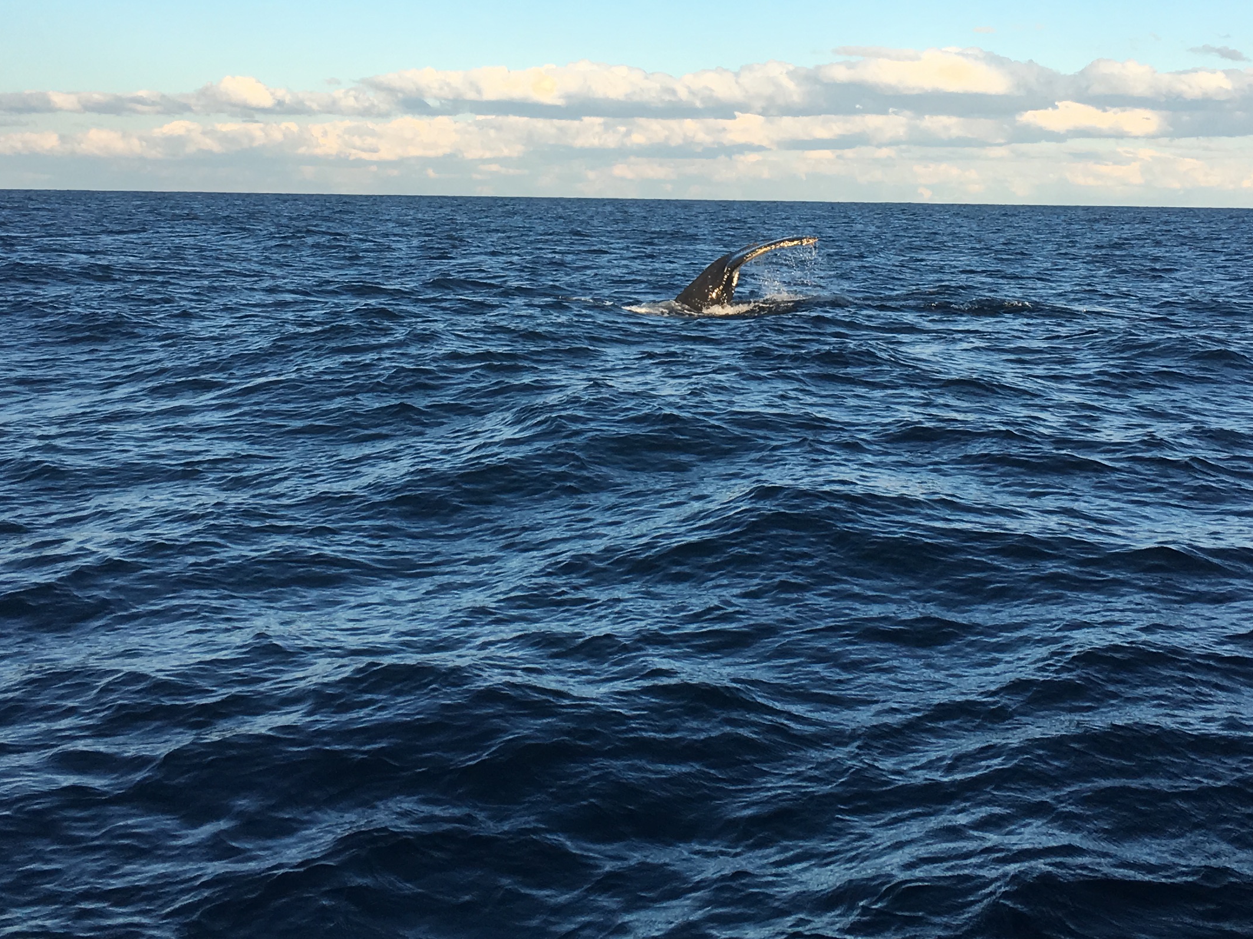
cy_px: 212
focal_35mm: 55
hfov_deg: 34.9
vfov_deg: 26.2
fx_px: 1991
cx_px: 677
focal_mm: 4.15
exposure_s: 1/864
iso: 25
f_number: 2.2
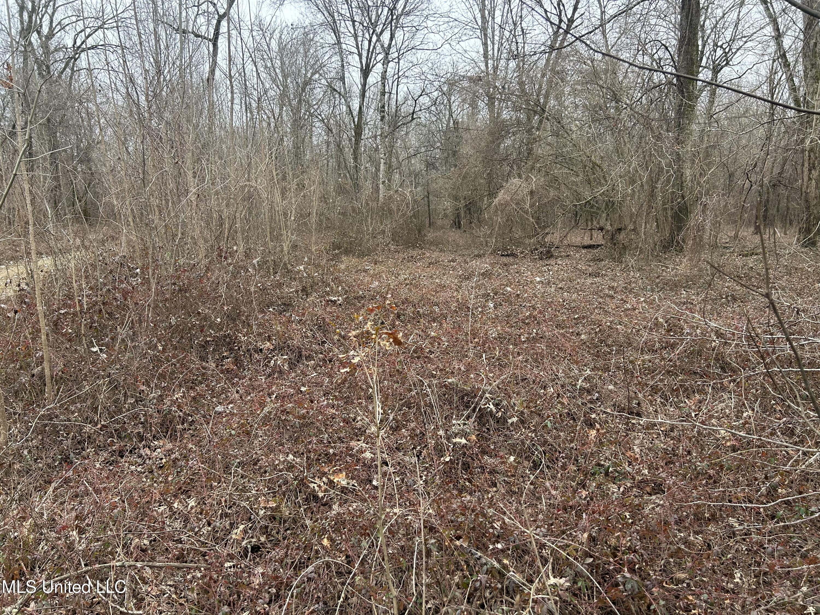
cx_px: 410
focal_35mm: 26
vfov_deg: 53.1
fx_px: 616
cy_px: 308
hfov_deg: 67.3
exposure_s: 1/389
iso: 50
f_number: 1.5
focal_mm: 5.7
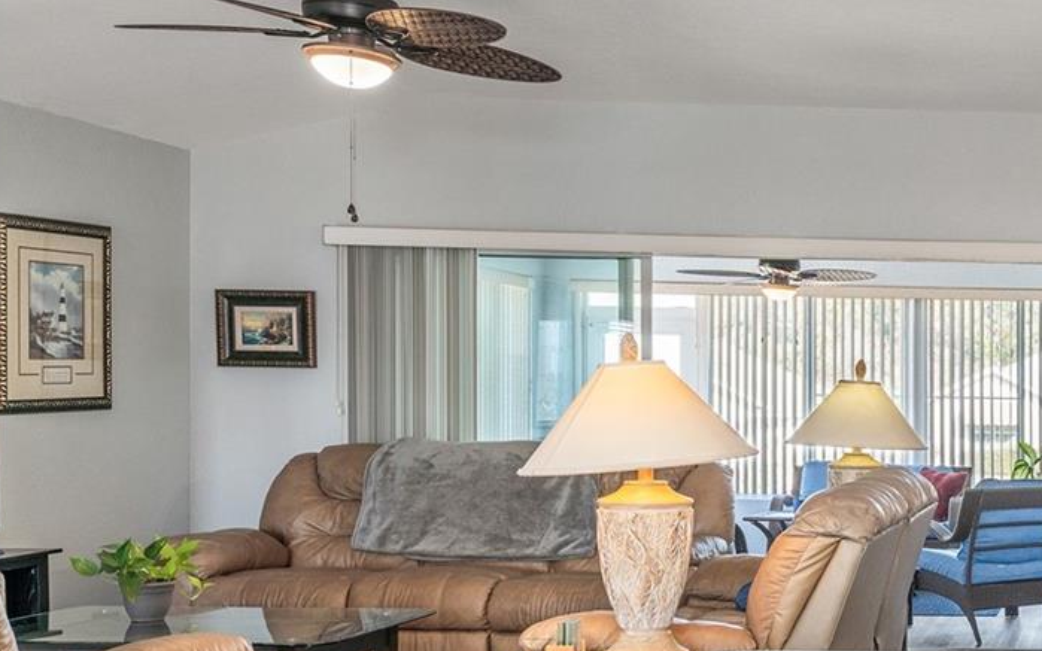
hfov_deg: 35.1
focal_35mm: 49
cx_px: 1152
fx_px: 1392
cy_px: 484
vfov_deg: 26.0
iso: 160
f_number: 8
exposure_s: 1/8
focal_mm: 21
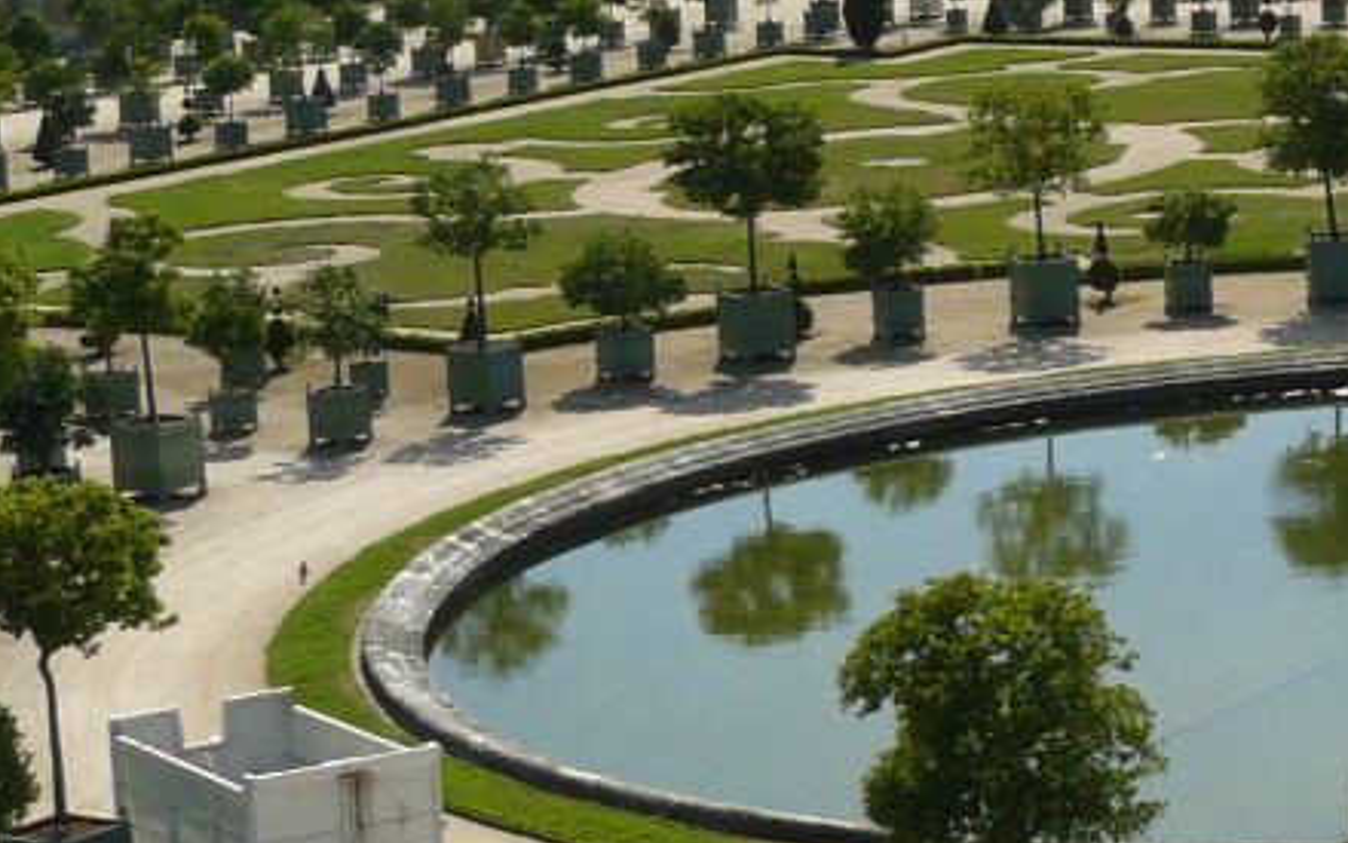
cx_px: 1899
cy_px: 107
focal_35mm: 125
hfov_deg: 15.6
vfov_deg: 10.4
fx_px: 4592
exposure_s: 1/400
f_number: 5.6
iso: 100
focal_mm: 6
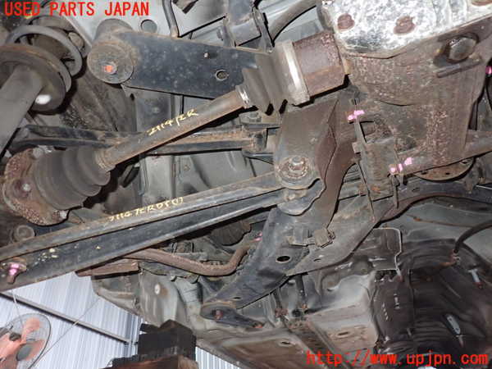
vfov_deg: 54.9
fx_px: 355
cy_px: 184
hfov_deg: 69.4
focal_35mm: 25
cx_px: 246
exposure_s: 1/30
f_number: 2
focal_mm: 4.5
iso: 400
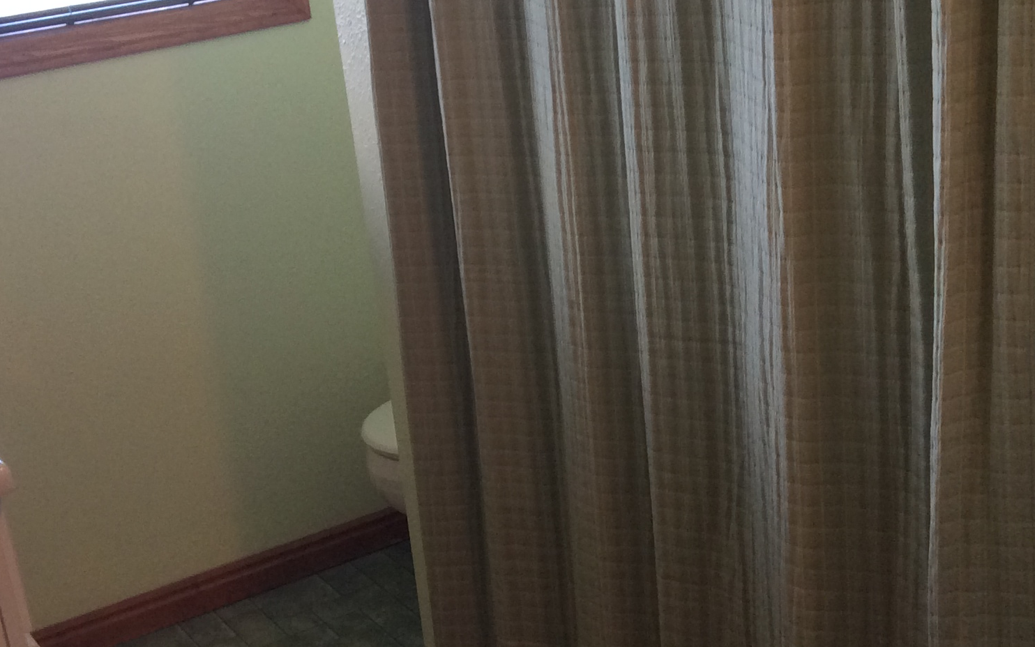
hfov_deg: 33.5
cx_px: 500
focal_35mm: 61
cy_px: 382
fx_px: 1721
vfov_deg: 21.3
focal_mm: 3.3
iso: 64
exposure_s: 1/24
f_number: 2.4
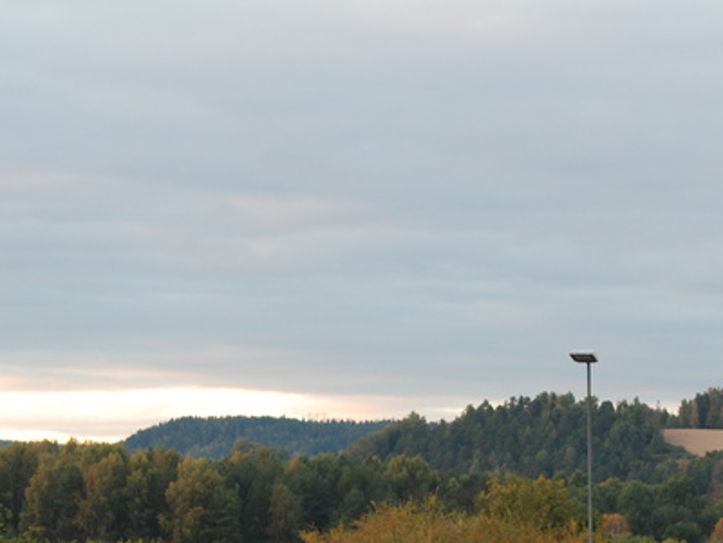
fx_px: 5476
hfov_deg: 7.6
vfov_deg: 5.7
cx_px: 363
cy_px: 527
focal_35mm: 262
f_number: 4.8
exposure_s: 1/80
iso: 400
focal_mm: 75
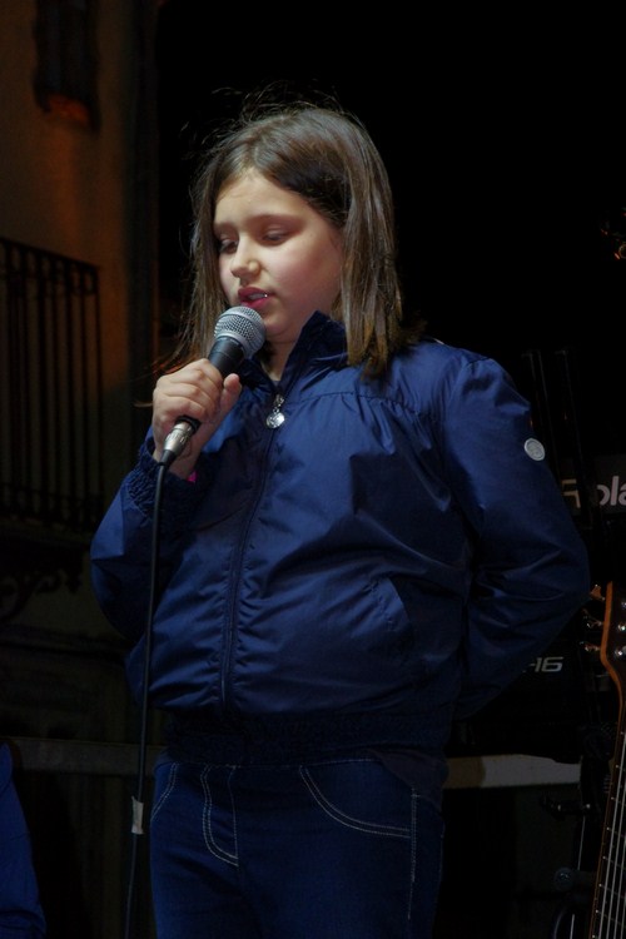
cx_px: 313
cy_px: 470
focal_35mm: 232
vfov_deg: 8.9
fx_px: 6064
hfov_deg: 5.9
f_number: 13
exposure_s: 1/80
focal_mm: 155
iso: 1600
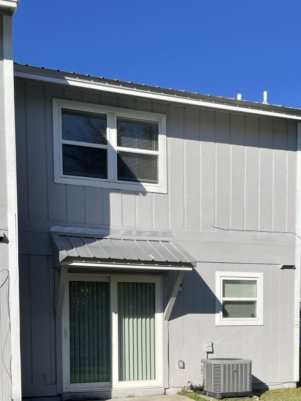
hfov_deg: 32.0
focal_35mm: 45
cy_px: 338
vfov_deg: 39.8
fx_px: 522
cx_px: 187
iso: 32
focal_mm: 4.2
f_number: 1.6
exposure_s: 1/5291
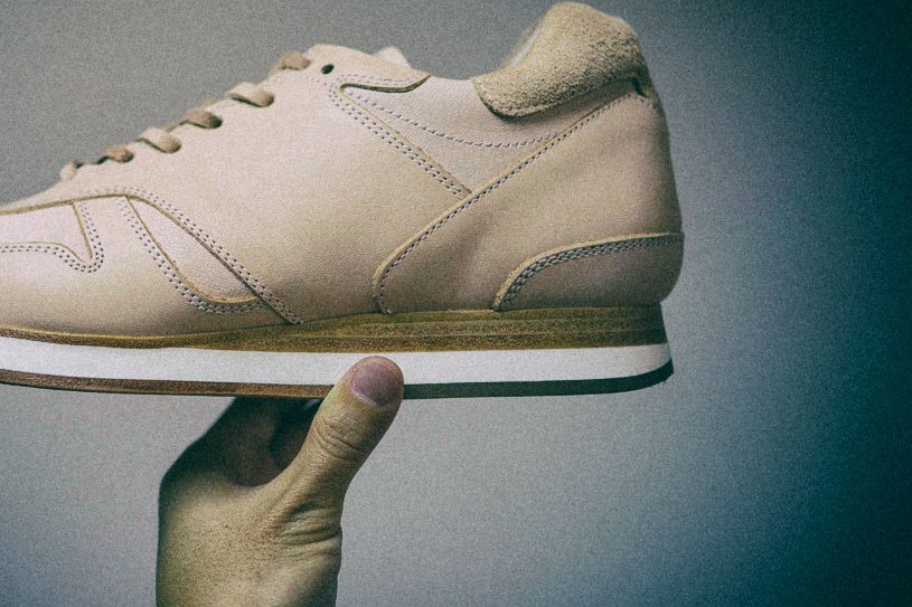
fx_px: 1393
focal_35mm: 55
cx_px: 285
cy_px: 220
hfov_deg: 35.8
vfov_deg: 24.5
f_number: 2
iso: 200
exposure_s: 1/500
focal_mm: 35
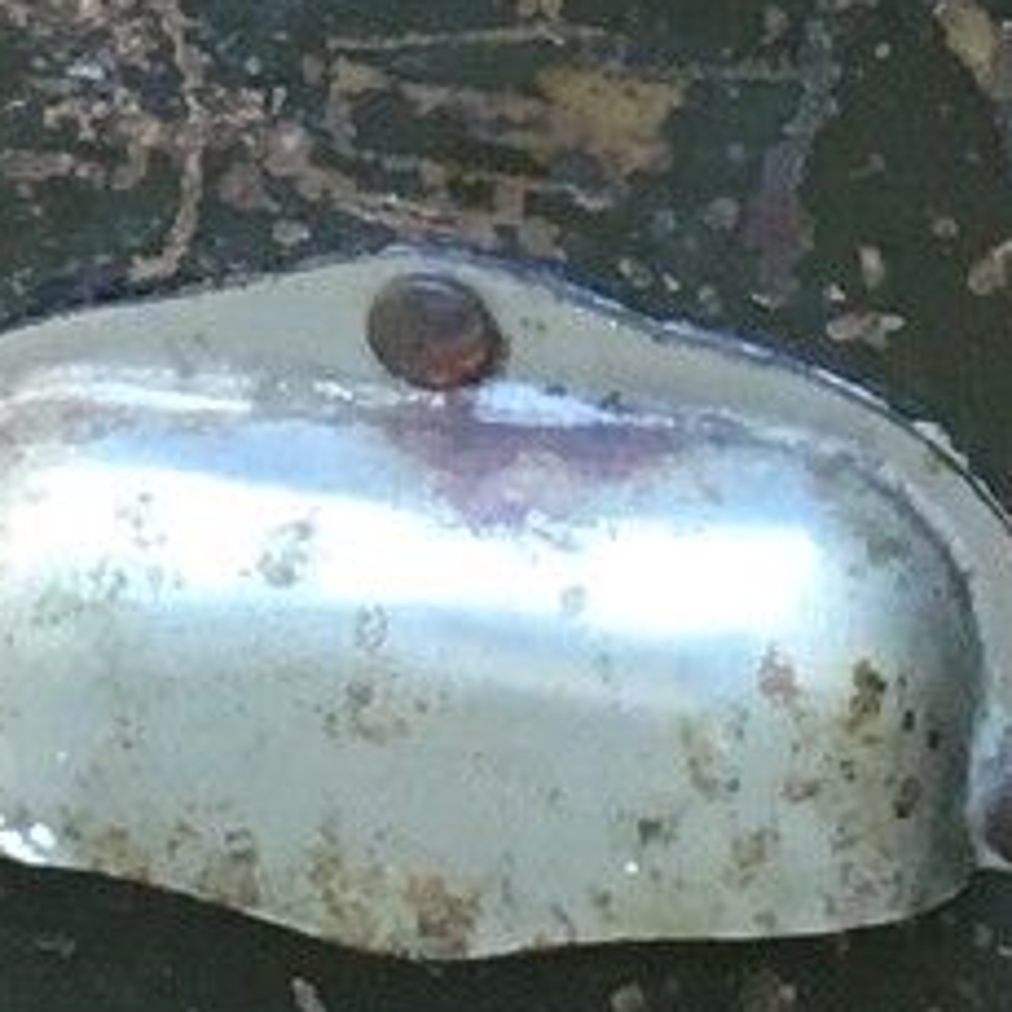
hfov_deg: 7.8
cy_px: -1184
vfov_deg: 7.5
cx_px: 453
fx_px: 7376
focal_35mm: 223
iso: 64
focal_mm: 4.15
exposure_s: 1/33
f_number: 2.2
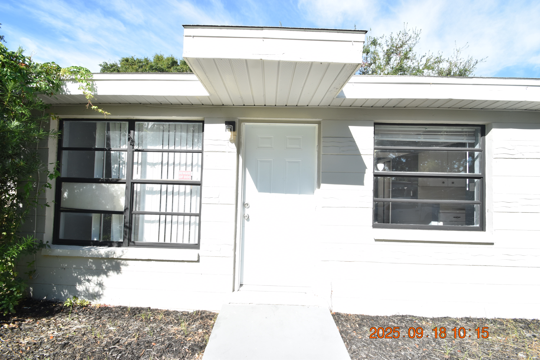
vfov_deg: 77.3
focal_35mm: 15
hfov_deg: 100.4
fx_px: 225
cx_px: 270
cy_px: 180
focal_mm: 10
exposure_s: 1/250
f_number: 8
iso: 200
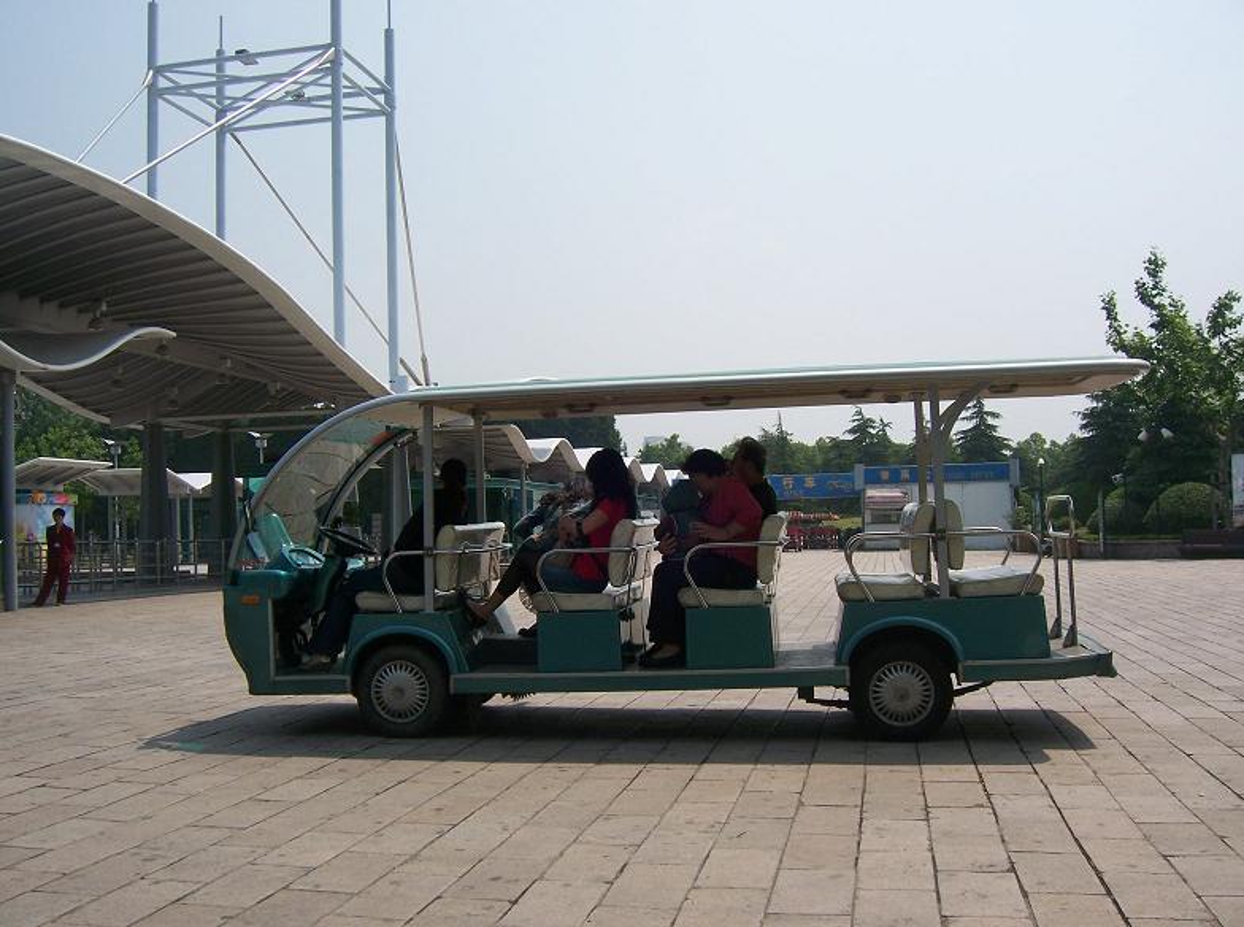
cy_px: 464
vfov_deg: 39.5
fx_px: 1291
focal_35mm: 36
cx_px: 622
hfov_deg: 51.5
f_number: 4.5
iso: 80
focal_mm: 6
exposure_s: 1/800
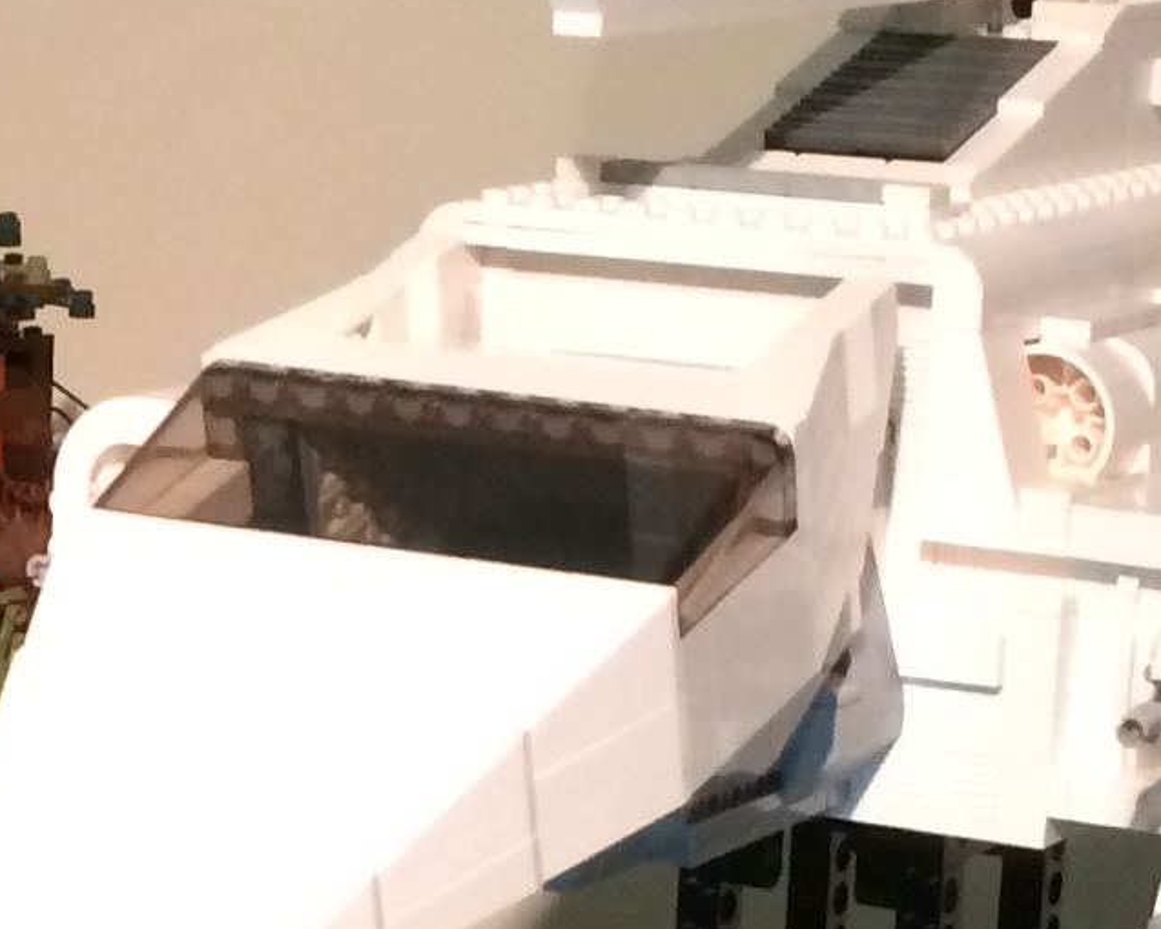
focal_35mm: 150
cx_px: -47
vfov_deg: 10.2
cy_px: 867
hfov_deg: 12.7
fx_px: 5156
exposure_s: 1/30
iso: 250
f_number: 2.2
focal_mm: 4.12
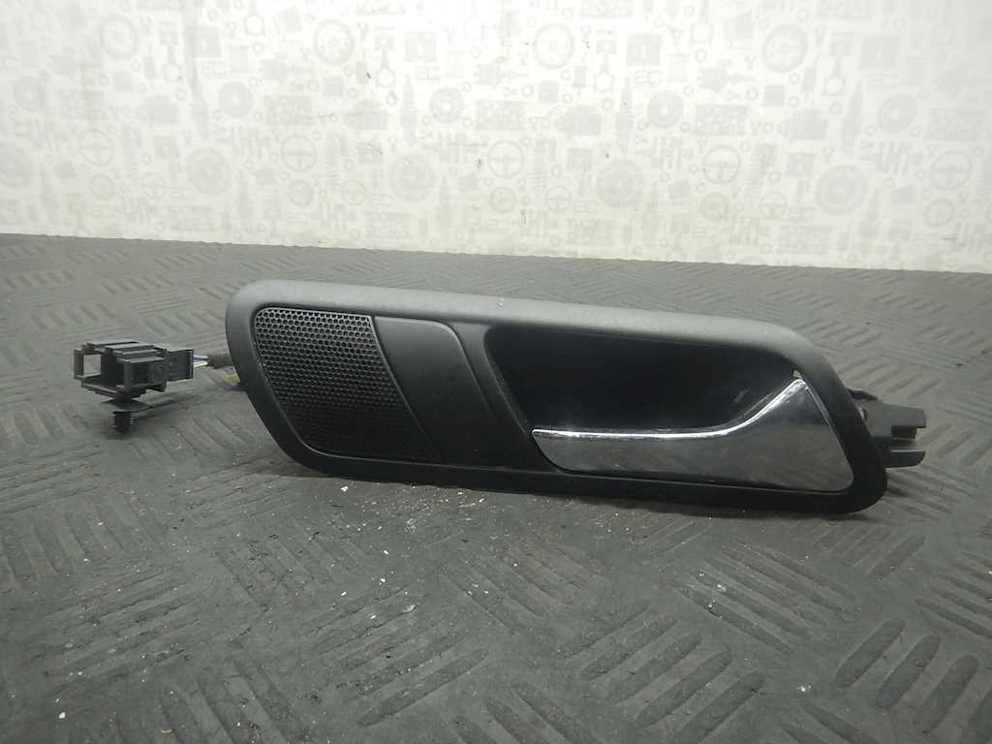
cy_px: 372
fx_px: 688
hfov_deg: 71.6
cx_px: 496
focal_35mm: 24
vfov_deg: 56.8
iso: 400
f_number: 2.8
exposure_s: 1/25
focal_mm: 4.3
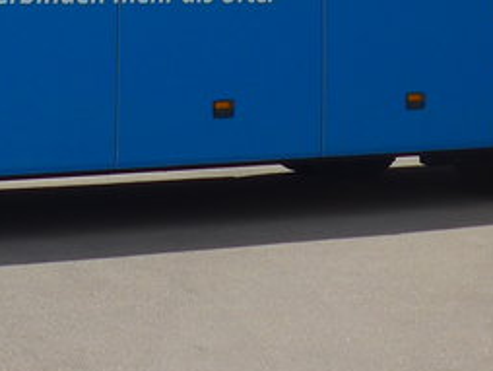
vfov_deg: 8.3
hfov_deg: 11.4
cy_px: -357
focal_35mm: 170
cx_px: -97
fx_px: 2423
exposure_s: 1/2000
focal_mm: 7.5
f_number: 3.2
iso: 80
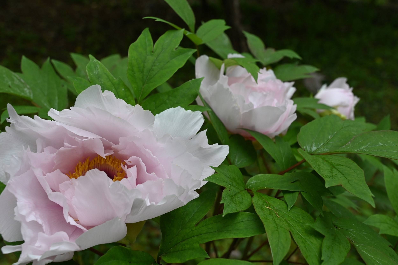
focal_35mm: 39
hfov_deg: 49.6
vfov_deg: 34.2
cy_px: 132
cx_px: 199
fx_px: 431
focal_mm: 26
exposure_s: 1/250
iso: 180
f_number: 5.6
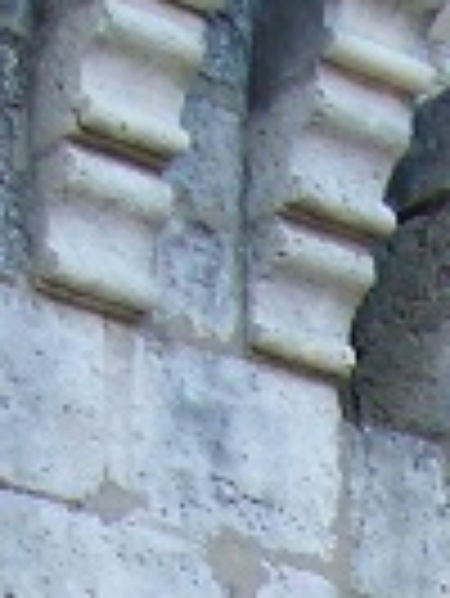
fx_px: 3634
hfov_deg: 6.9
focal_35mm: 210
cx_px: 783
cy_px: 1538
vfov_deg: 8.4
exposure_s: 1/80
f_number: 2.8
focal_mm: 5.8
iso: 100
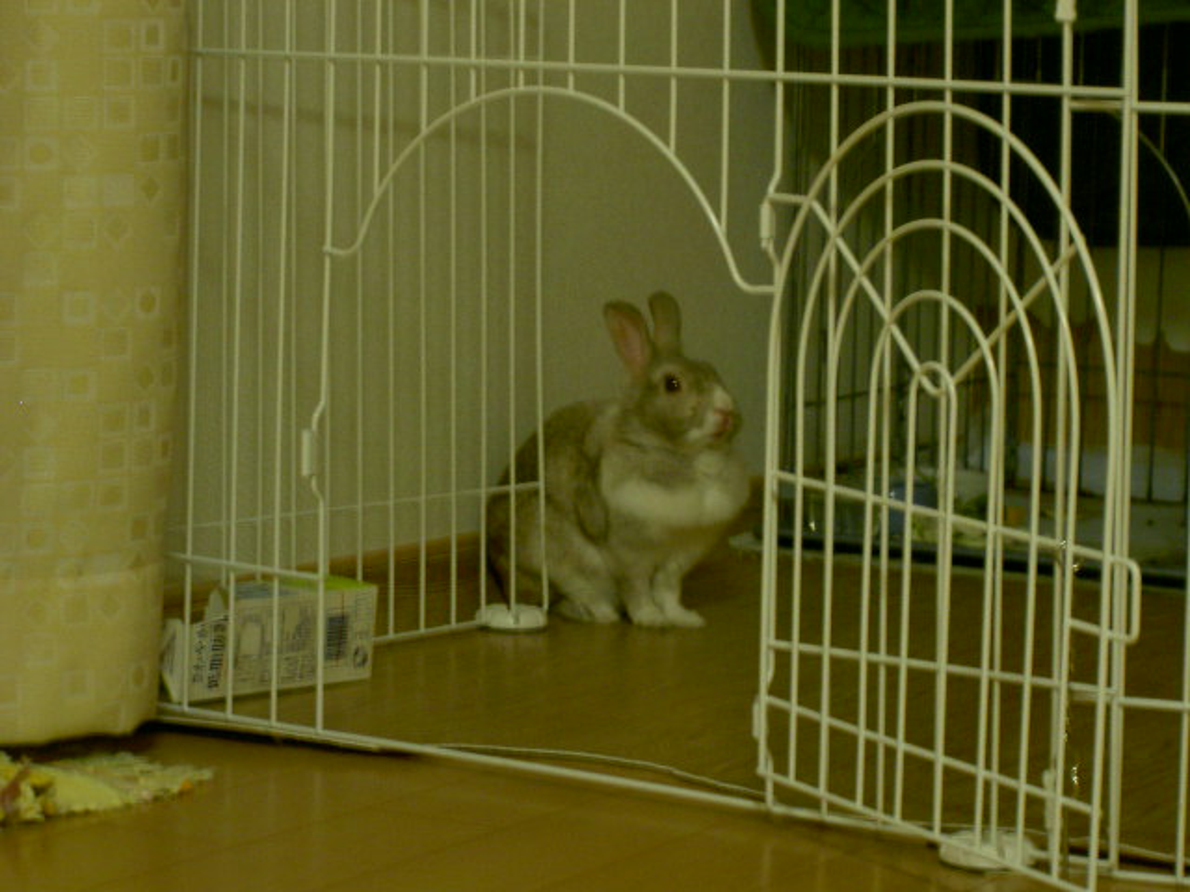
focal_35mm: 116
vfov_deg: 12.8
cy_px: 446
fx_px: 3988
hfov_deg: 17.0
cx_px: 595
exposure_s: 1/8
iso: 100
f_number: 4.9
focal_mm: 24
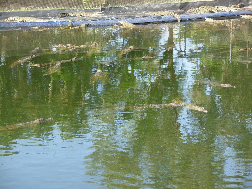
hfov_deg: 17.6
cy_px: 94
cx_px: 126
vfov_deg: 13.2
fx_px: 815
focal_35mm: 112
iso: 50
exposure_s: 1/128
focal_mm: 18.6
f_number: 4.2
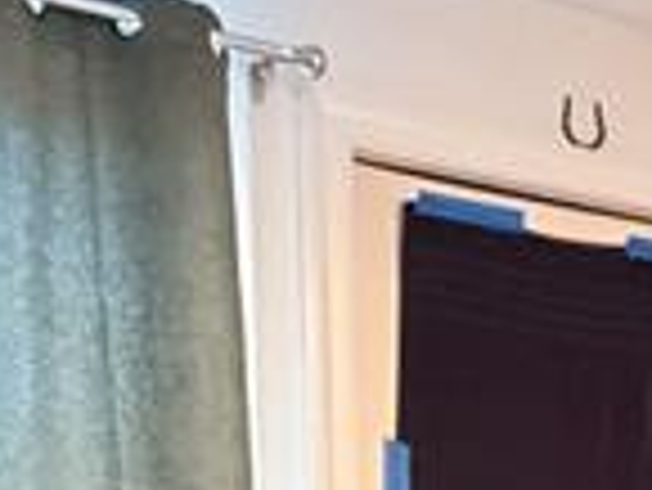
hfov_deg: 16.8
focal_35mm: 99
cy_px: 908
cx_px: 1129
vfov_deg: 13.3
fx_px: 1866
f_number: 2.2
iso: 1000
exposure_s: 1/60
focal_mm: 2.22
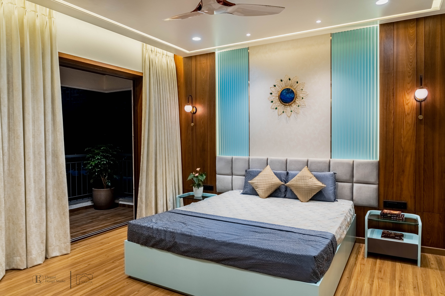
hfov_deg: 73.7
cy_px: 148
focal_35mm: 24
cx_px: 222
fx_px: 297
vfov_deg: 53.1
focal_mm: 24
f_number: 14
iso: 250
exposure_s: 1/800
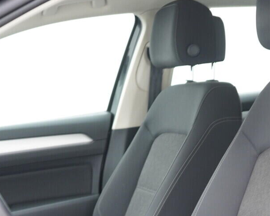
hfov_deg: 23.7
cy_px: 207
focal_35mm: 80
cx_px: 193
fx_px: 640
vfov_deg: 18.8
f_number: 2.8
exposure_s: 1/40
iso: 320
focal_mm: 24
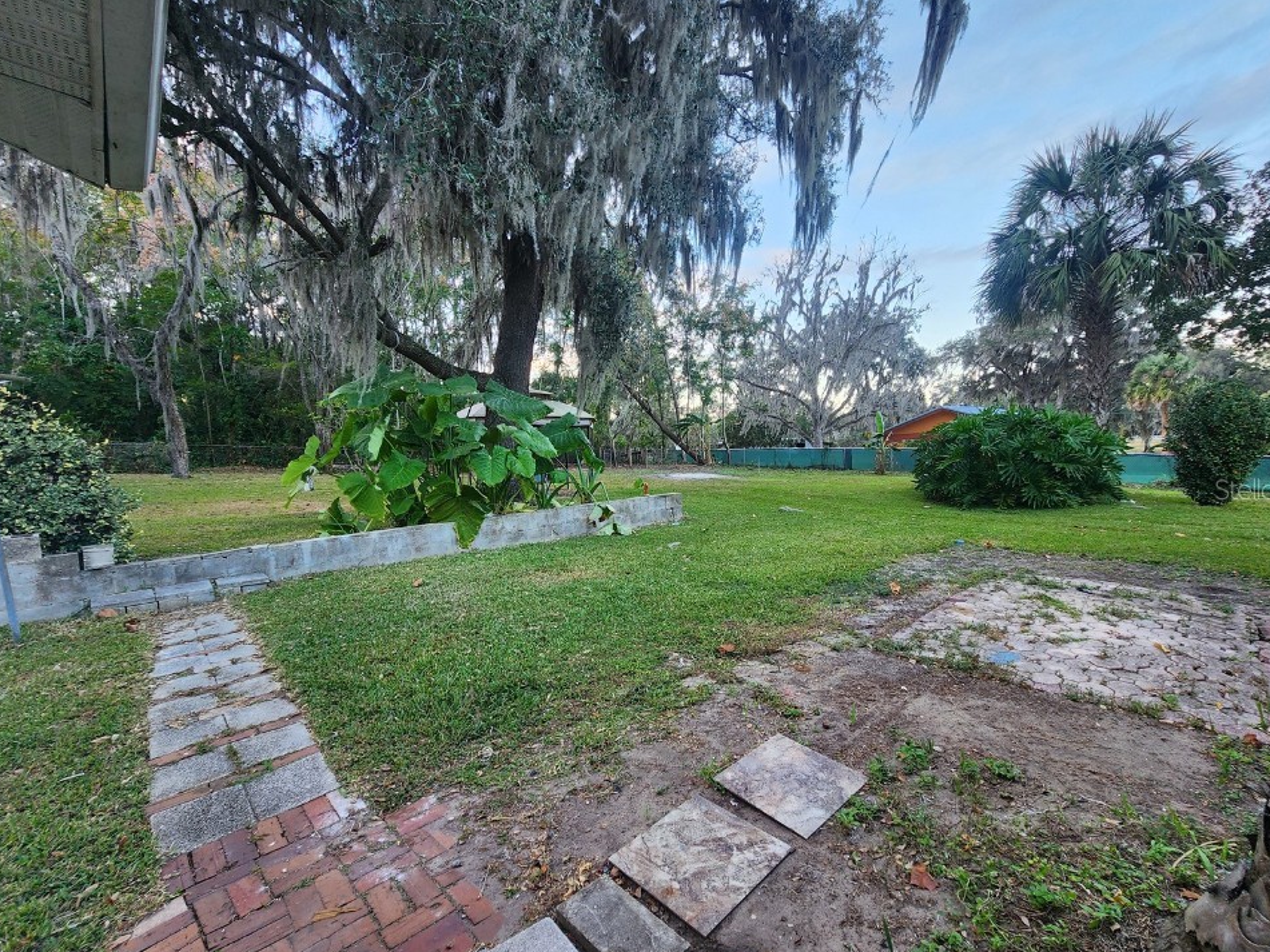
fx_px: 514
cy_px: 489
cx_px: 657
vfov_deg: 85.6
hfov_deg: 102.0
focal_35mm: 14
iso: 80
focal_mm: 2.2
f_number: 2.2
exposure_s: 1/60
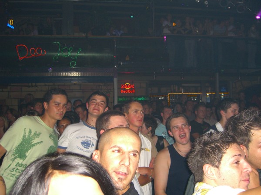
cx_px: 130
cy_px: 98
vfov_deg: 37.7
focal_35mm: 38
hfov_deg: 49.0
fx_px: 287
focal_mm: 7.9
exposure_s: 1/60
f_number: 2.8
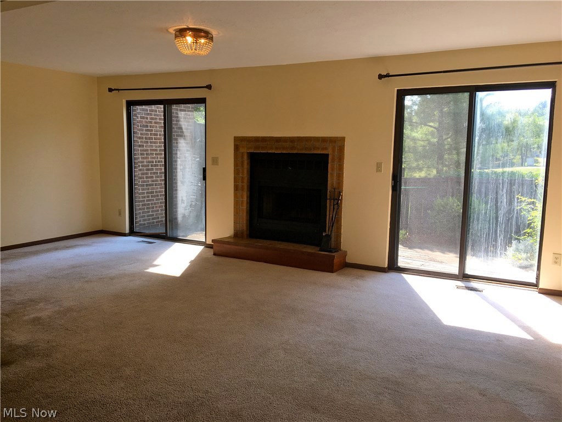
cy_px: 211
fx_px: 471
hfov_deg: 61.7
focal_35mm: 29
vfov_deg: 48.2
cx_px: 281
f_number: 2.2
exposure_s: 1/216
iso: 25
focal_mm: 4.15
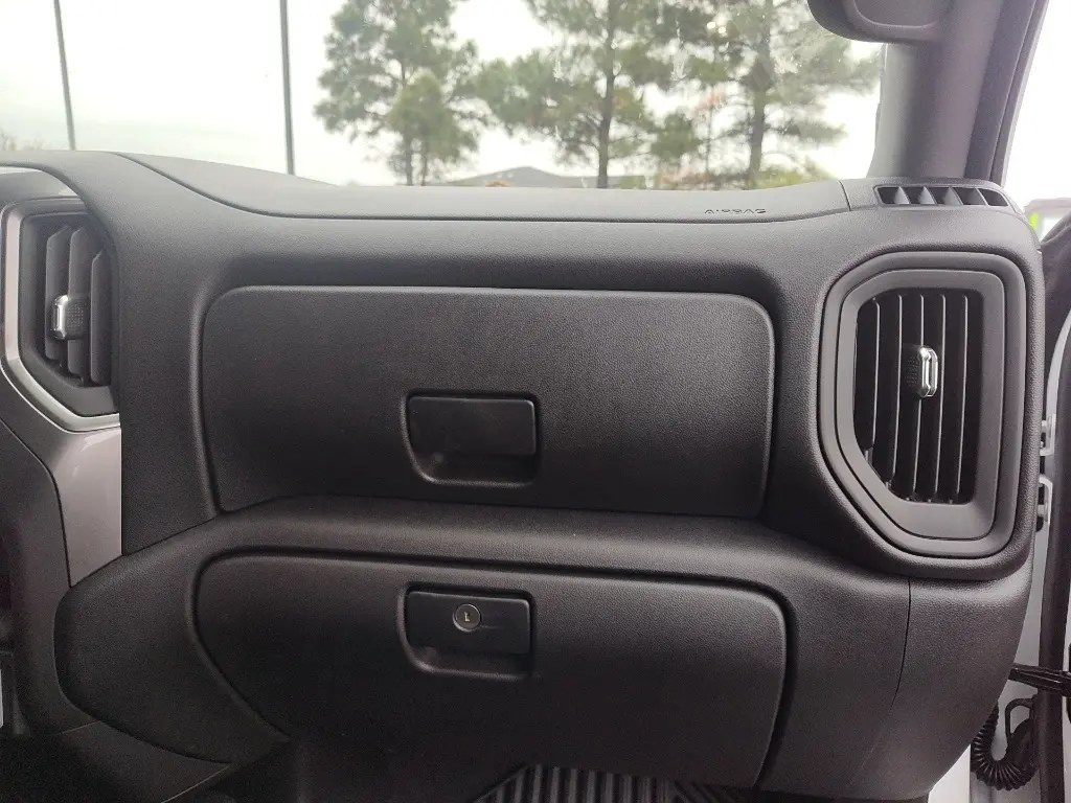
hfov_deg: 73.9
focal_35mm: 23
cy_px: 402
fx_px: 712
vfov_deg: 58.9
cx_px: 536
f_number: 1.8
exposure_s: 1/60
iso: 316
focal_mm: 5.56
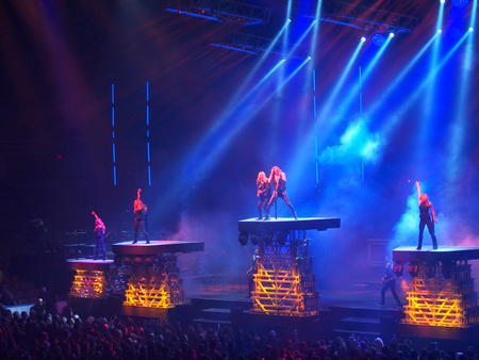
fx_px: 1177
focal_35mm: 85
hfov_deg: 23.0
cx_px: 240
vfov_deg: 17.4
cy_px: 180
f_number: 2.8
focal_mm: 17.8
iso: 160
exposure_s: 1/160
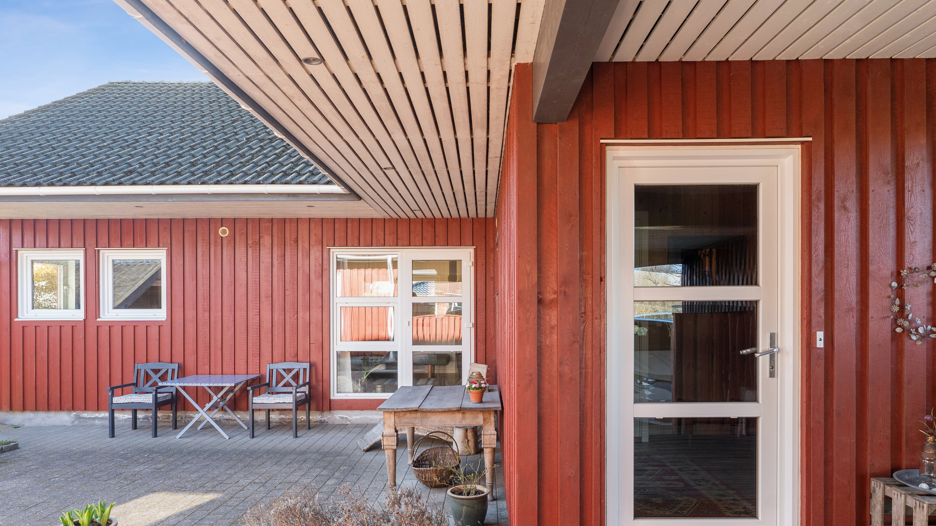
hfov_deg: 77.2
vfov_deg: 48.0
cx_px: 472
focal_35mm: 24
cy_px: 315
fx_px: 587
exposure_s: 1/80
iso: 800
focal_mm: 18.5
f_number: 7.1
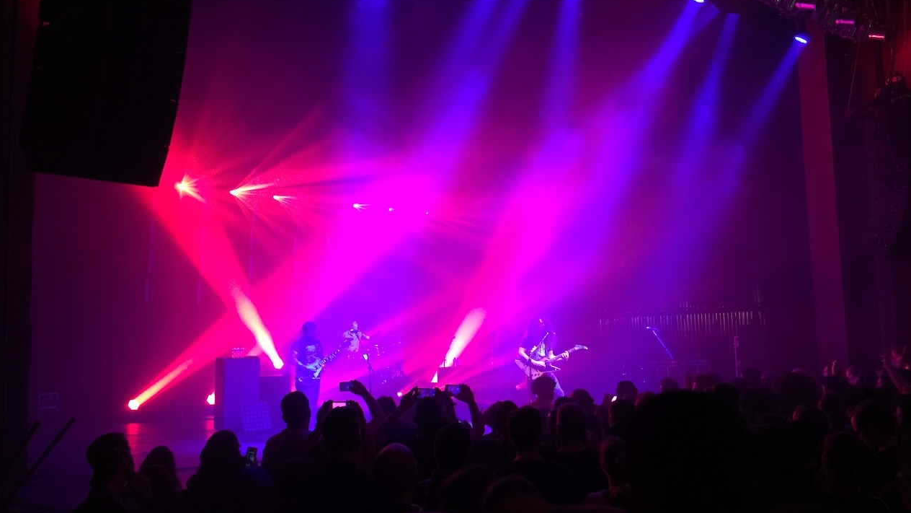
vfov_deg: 36.7
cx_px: 458
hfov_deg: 61.0
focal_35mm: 32
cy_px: 267
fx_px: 773
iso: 125
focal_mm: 4.15
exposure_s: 1/8
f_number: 2.2
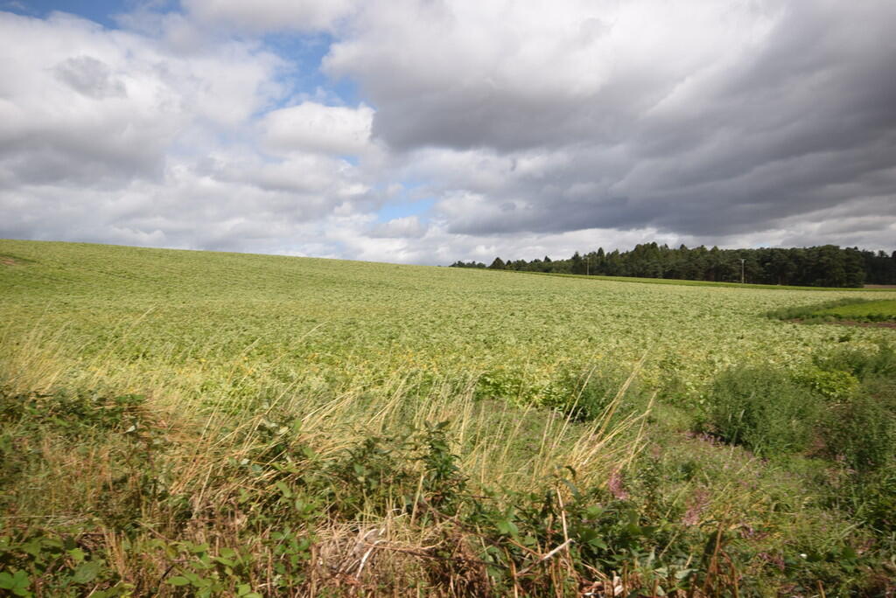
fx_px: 747
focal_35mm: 30
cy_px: 299
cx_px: 448
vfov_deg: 43.7
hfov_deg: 61.9
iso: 100
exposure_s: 1/200
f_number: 9
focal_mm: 20
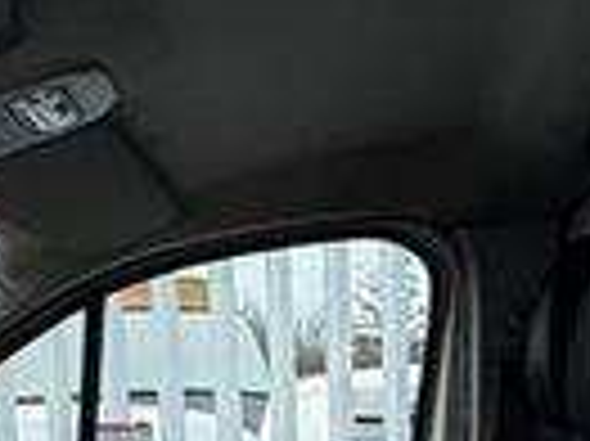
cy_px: 918
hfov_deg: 20.5
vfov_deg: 13.1
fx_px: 1635
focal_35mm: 96
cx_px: 329
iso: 40
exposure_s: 1/552
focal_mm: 2.22
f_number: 2.2
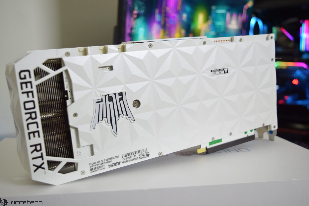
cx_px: 154
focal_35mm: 39
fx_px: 335
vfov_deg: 34.2
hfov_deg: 49.6
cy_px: 103
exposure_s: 1/15
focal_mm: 26
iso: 400
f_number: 4
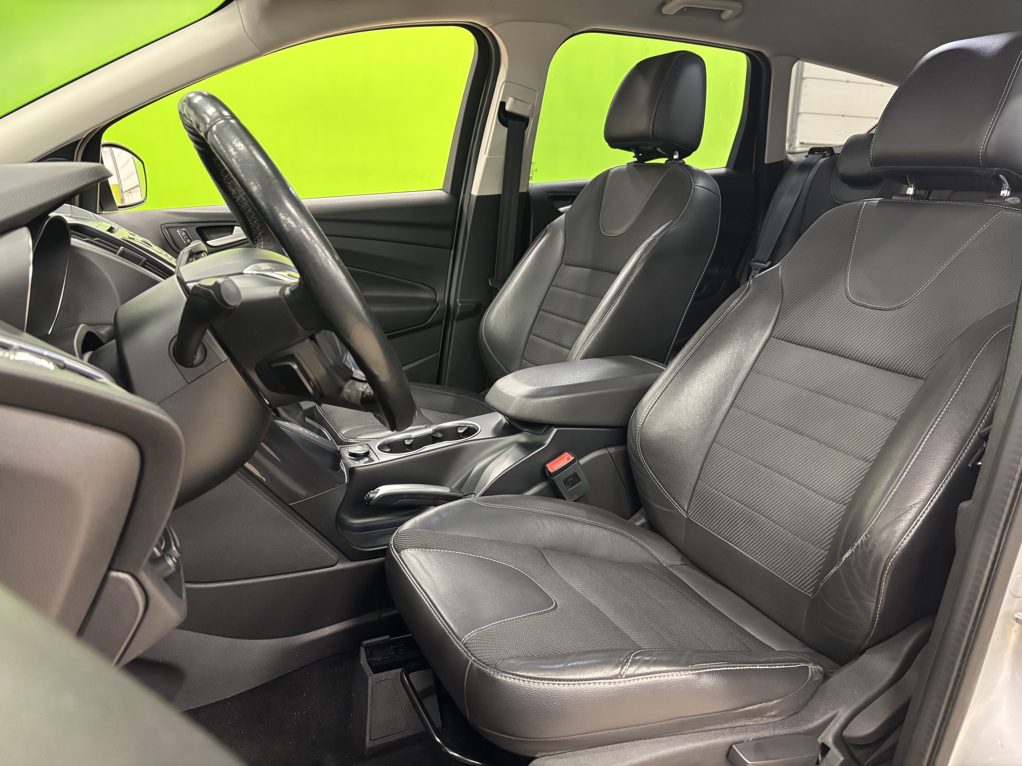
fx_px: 768
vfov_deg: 53.1
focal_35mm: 26
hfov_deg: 67.3
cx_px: 511
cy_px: 383
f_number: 1.6
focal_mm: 5.96
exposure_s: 1/33
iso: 500
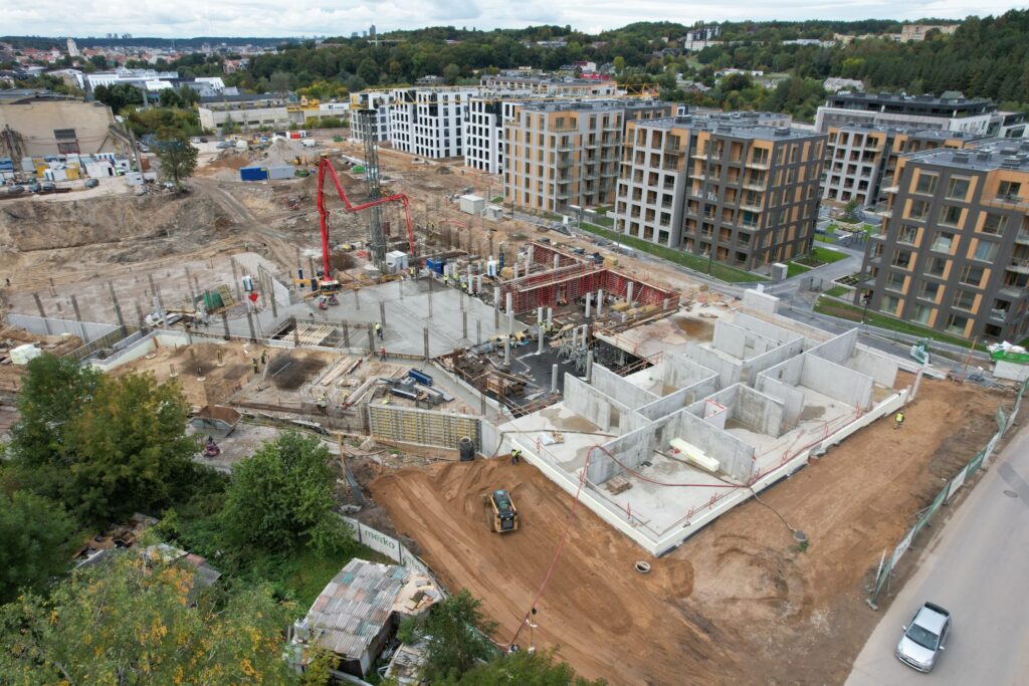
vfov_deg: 57.2
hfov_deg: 78.6
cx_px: 514
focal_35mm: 22
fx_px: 629
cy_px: 343
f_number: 2.8
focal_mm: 8.38
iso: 140
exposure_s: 1/725
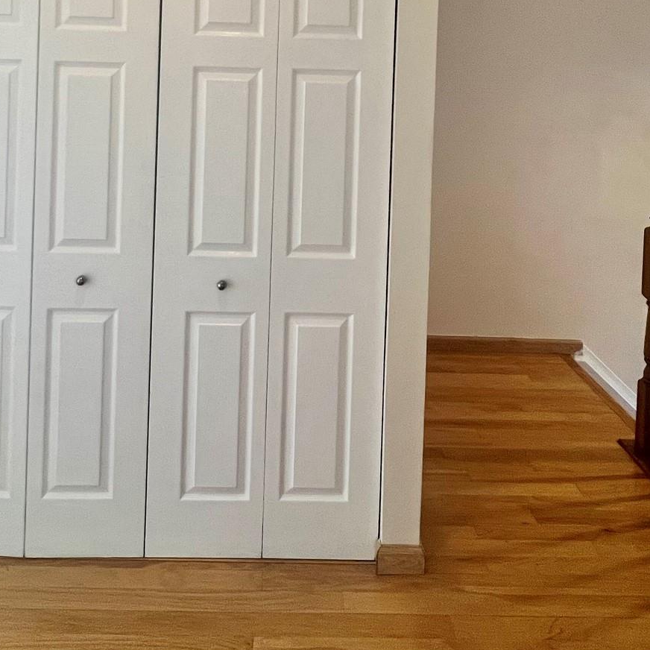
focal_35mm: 27
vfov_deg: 53.1
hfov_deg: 59.0
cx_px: 311
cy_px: 88
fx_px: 574
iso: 160
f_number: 1.8
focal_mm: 1.57
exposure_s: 1/60
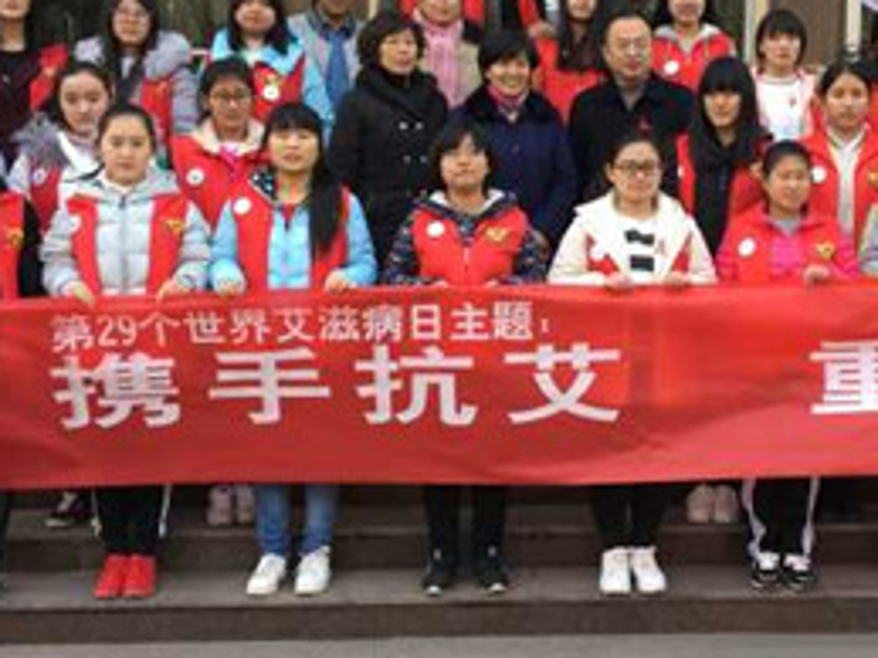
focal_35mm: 56
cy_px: 290
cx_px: 614
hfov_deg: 33.9
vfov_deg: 26.1
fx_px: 1420
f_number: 2.2
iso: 25
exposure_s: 1/130
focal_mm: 4.15
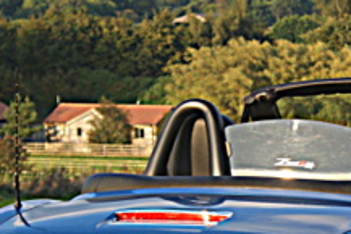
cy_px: 100
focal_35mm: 387
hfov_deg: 5.3
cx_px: 466
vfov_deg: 3.6
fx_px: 3776
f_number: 7.1
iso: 100
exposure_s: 1/160
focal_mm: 70
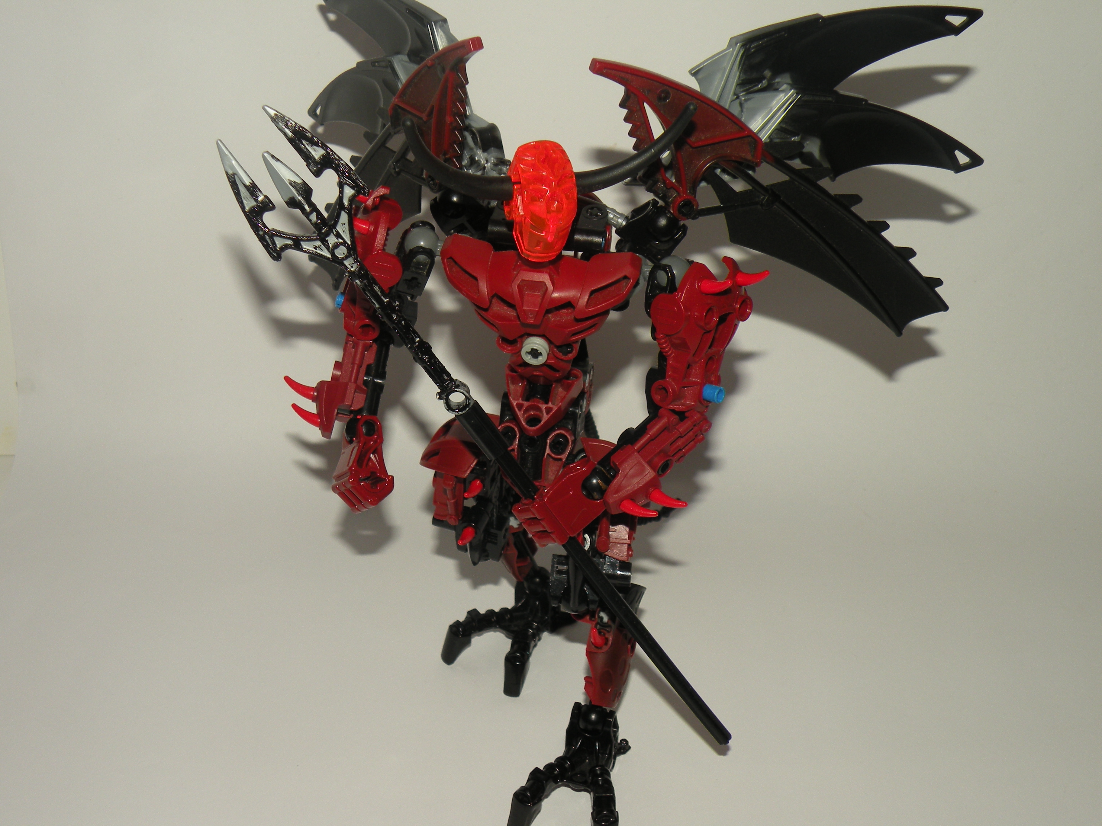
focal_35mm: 42
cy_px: 413
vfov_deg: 34.3
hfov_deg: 44.8
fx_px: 1337
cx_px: 551
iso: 64
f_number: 3.2
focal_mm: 7.4
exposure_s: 1/60
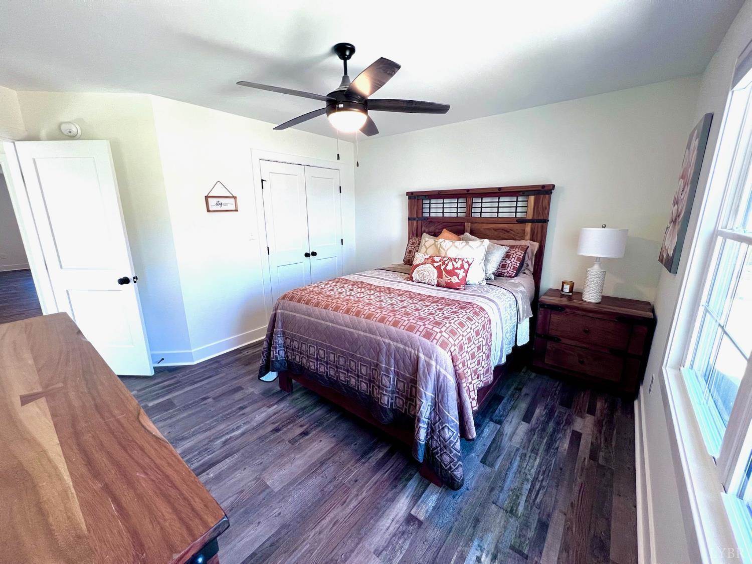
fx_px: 282
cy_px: 282
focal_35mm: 13
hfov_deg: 106.2
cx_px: 376
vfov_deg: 89.9
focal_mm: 1.57
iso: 250
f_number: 1.8
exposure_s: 1/120
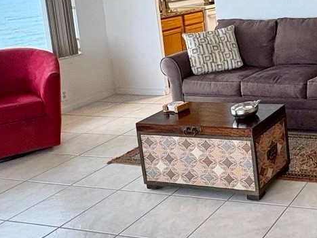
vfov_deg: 28.7
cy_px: 10
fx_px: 439
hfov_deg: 33.0
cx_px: 374
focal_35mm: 48
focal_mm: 2.22
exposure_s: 1/60
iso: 200
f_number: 2.2
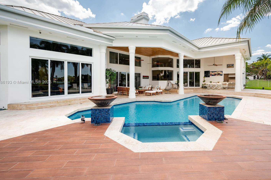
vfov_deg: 73.5
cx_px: 144
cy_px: 83
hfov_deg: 96.7
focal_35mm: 16
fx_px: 120
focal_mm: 14
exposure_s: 1/160
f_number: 8
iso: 200
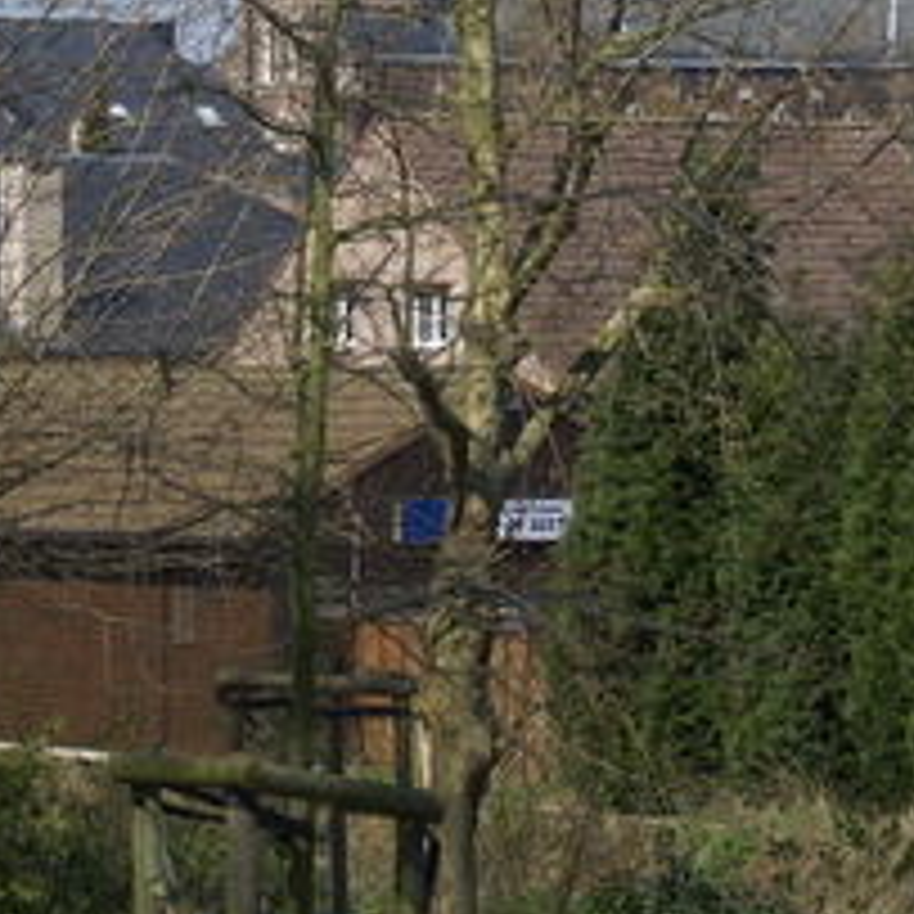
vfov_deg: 6.2
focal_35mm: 283
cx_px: 293
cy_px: 144
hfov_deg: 6.2
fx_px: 8462
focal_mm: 75
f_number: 8
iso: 100
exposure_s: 1/400
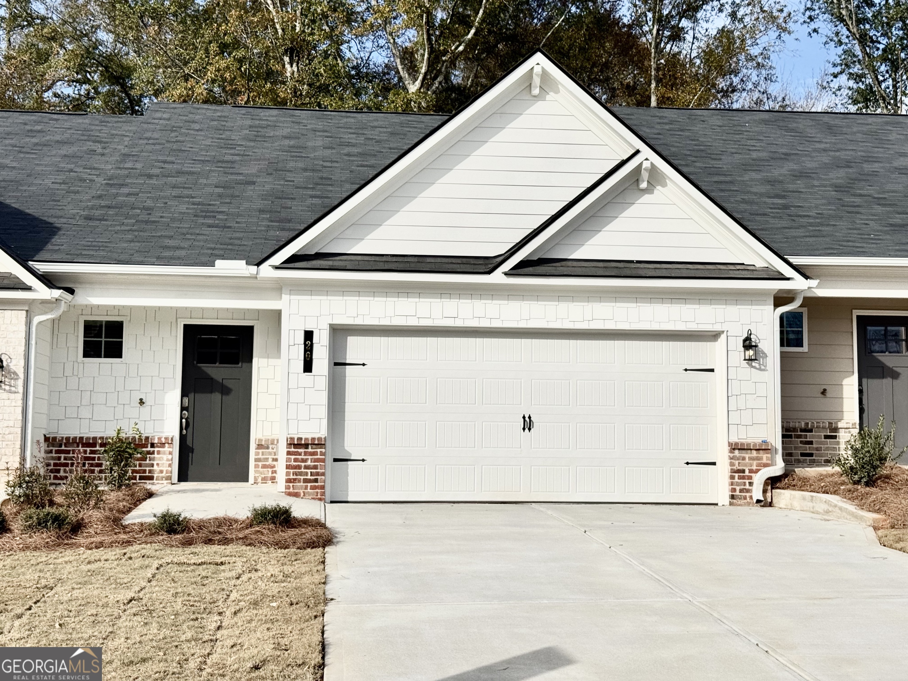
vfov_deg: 30.3
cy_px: 340
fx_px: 1259
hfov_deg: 39.7
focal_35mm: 48
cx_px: 454
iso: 80
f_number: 1.78
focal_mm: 6.76
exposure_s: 1/7937
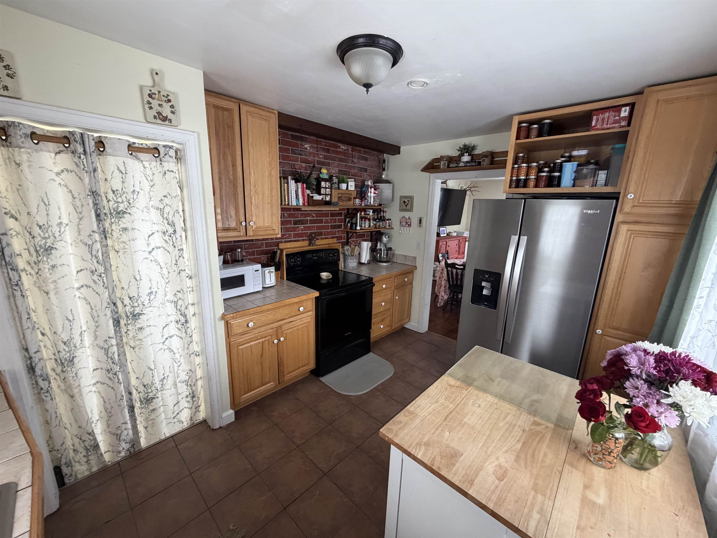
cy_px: 269
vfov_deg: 85.7
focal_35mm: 14
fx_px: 290
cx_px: 358
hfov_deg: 102.1
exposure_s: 1/68
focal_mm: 2.22
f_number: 2.2
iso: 320
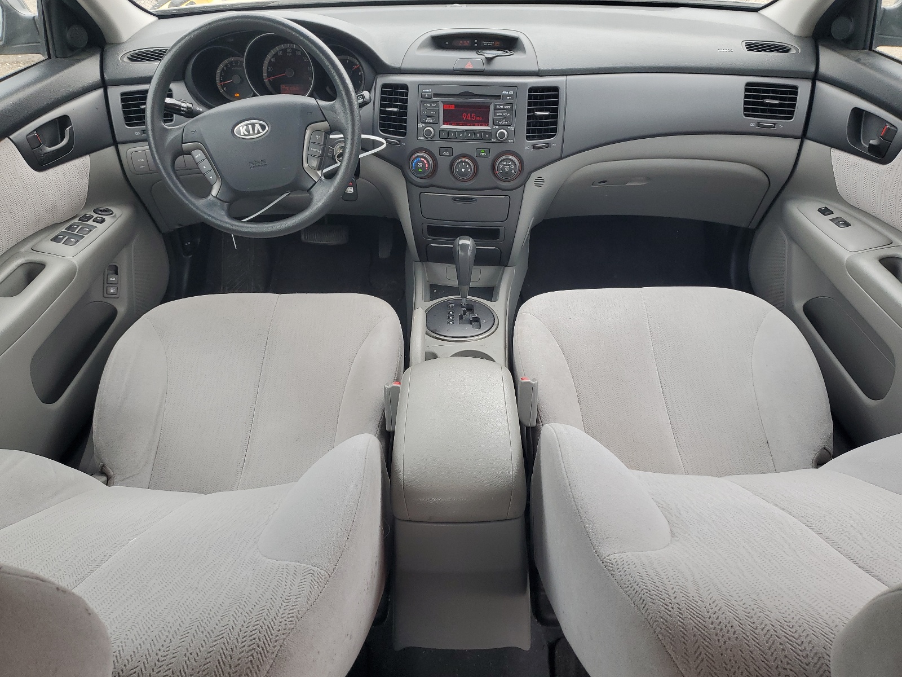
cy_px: 338
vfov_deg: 53.1
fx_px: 677
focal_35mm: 26
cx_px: 451
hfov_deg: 67.3
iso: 50
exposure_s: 1/182
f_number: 1.5
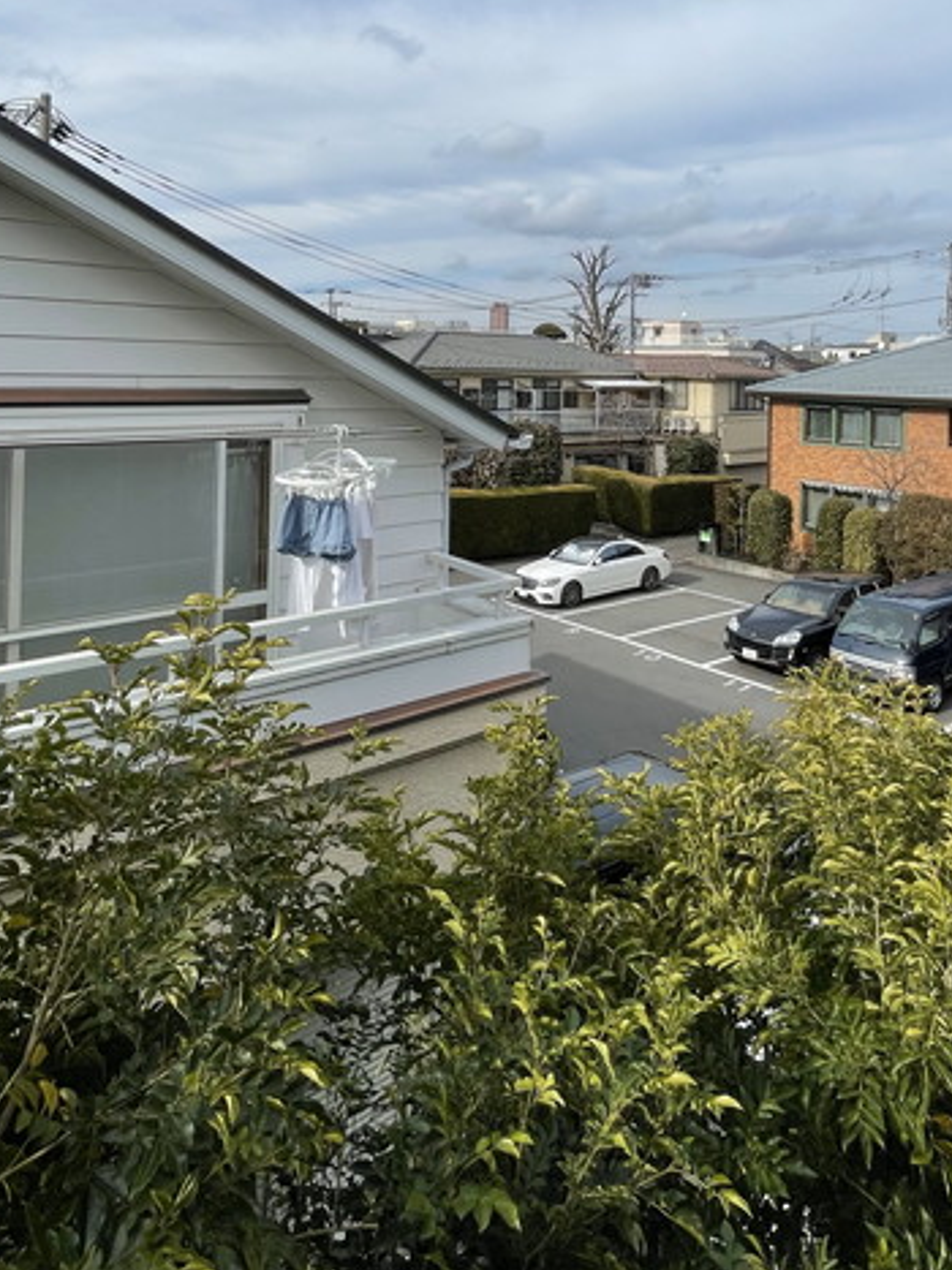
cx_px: 560
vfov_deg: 68.2
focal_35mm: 24
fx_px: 880
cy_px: 359
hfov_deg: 56.5
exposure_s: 1/1497
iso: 25
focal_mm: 1.54
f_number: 2.4
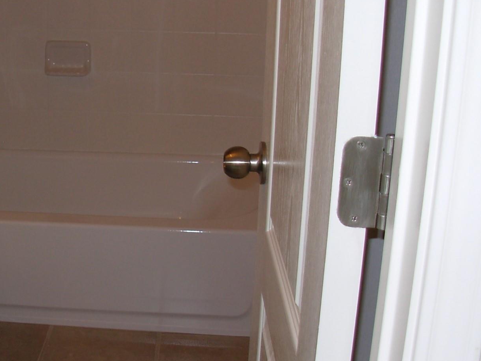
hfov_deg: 29.4
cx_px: 81
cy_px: 192
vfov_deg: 22.9
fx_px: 889
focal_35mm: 64
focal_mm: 6.3
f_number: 2.9
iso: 50
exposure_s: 1/32
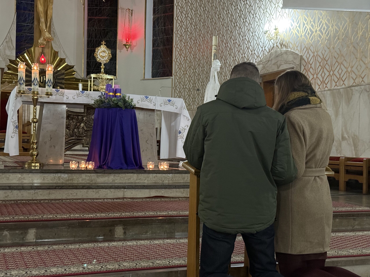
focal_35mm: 48
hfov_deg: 39.7
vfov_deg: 30.3
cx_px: 185
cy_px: 138
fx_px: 513
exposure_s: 1/20
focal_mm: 6.76
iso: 640
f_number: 1.78
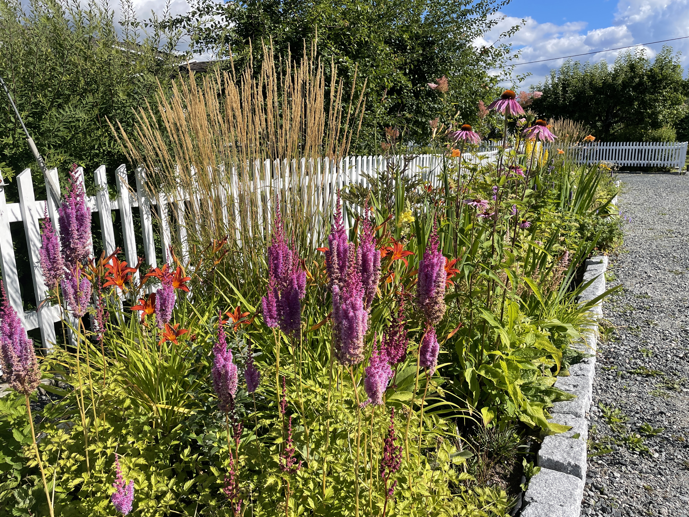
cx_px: 332
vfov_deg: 51.3
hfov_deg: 65.3
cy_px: 254
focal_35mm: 27
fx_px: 537
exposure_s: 1/2959
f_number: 1.6
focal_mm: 4.2
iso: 32
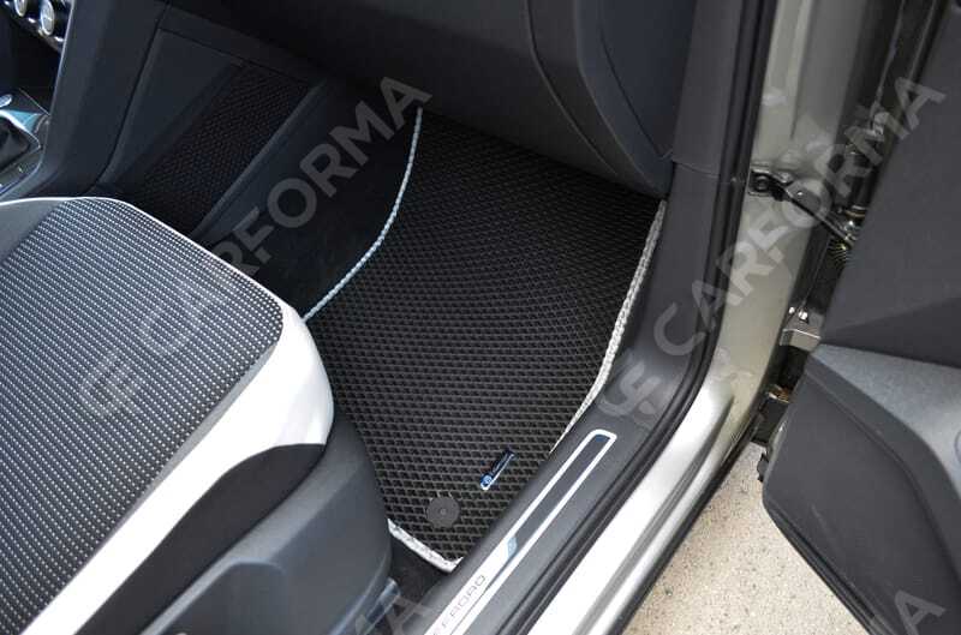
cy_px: 318
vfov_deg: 47.7
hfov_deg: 67.5
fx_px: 719
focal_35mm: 27
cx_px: 480
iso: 800
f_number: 4
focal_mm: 18
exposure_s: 1/60
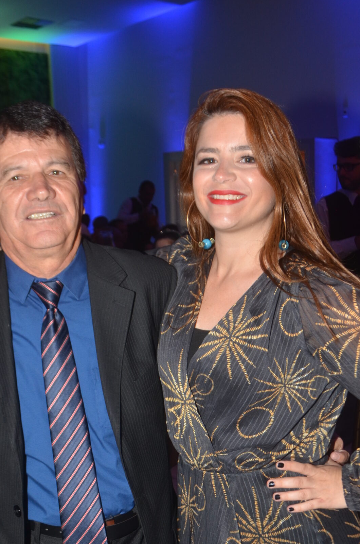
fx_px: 723
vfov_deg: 40.8
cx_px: 184
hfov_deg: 28.0
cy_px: 352
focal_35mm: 48
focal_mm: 20
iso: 400
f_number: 5.6
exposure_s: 1/60
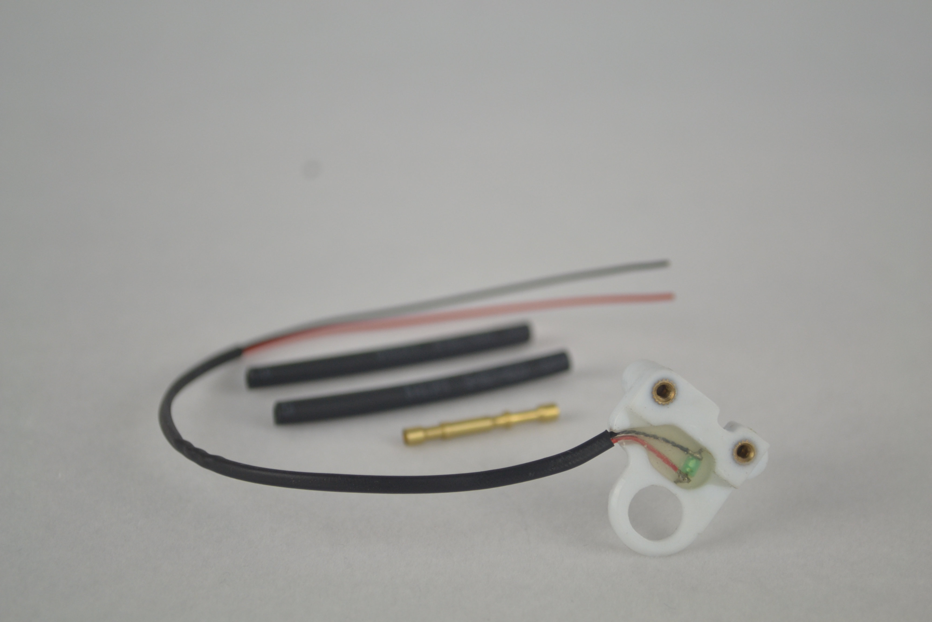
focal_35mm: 82
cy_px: 311
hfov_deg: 24.6
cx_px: 466
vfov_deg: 16.6
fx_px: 2136
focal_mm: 55
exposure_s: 1/125
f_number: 5.6
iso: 400
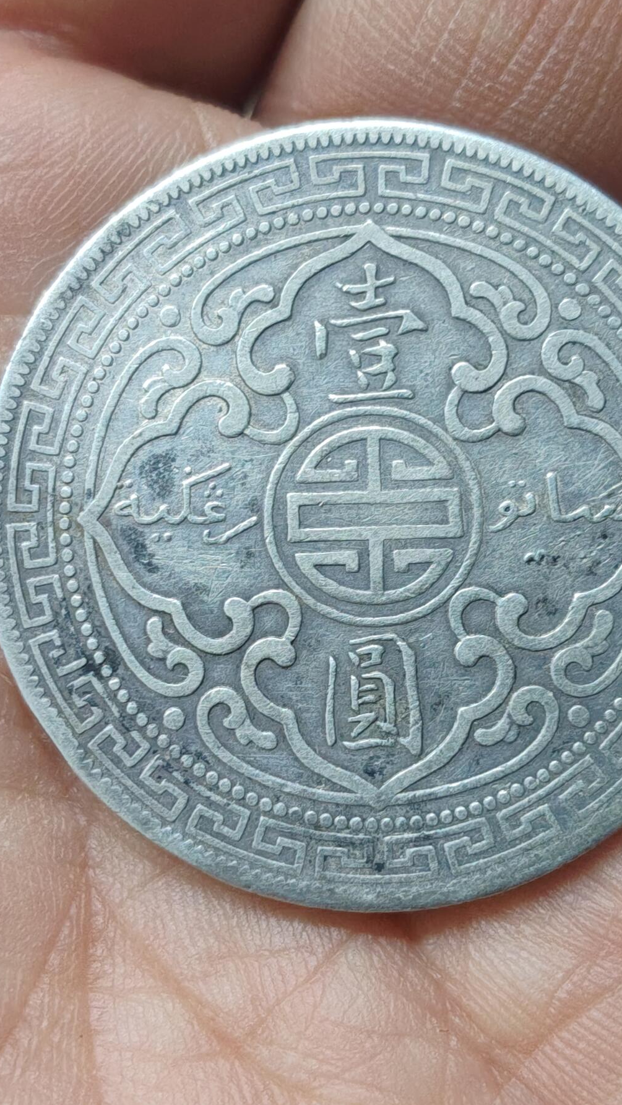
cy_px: 551
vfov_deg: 37.2
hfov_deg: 21.4
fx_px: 1641
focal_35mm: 56
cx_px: 362
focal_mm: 4.84
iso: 767
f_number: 1.88
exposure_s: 1/60
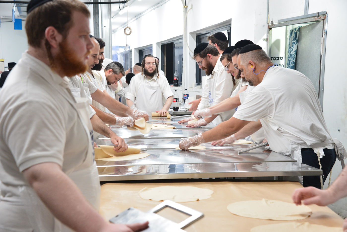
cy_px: 116
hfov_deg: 34.5
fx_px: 559
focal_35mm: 58
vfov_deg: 23.4
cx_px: 174
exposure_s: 1/125
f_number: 5.6
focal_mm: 58
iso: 2000
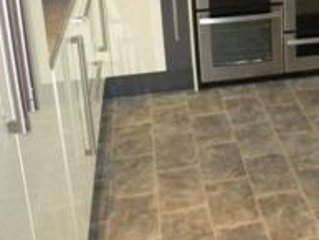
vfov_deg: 21.3
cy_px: -31
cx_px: 345
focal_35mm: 65
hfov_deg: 27.4
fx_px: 599
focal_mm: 5
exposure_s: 1/34.3
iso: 400
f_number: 3.5
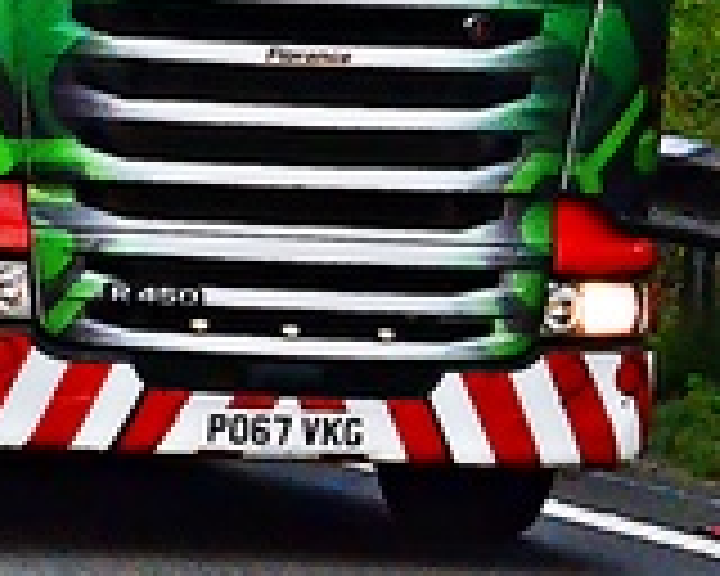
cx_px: -459
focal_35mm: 1542
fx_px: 32859
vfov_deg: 1.0
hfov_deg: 1.3
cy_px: -405
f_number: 8
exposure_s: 1/800
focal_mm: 220
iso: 3200
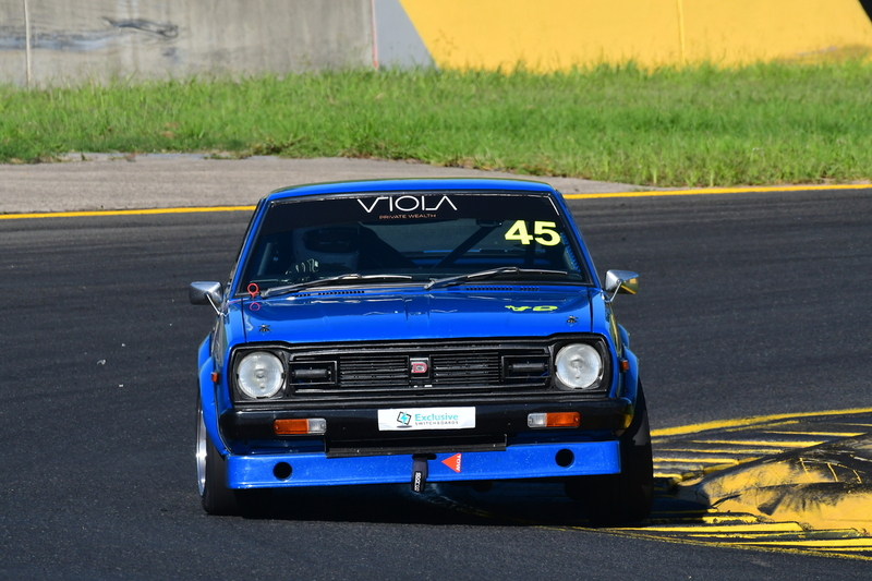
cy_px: 290
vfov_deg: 2.2
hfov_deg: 3.3
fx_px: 15256
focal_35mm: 630
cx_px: 436
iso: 500
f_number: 13
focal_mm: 420
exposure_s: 1/640
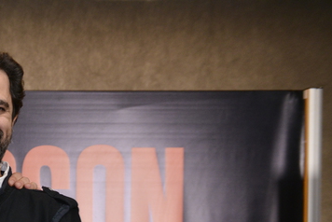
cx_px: -115
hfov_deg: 20.1
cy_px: 308
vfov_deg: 14.1
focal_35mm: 92
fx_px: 849
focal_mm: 32
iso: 800
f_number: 4
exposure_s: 1/100
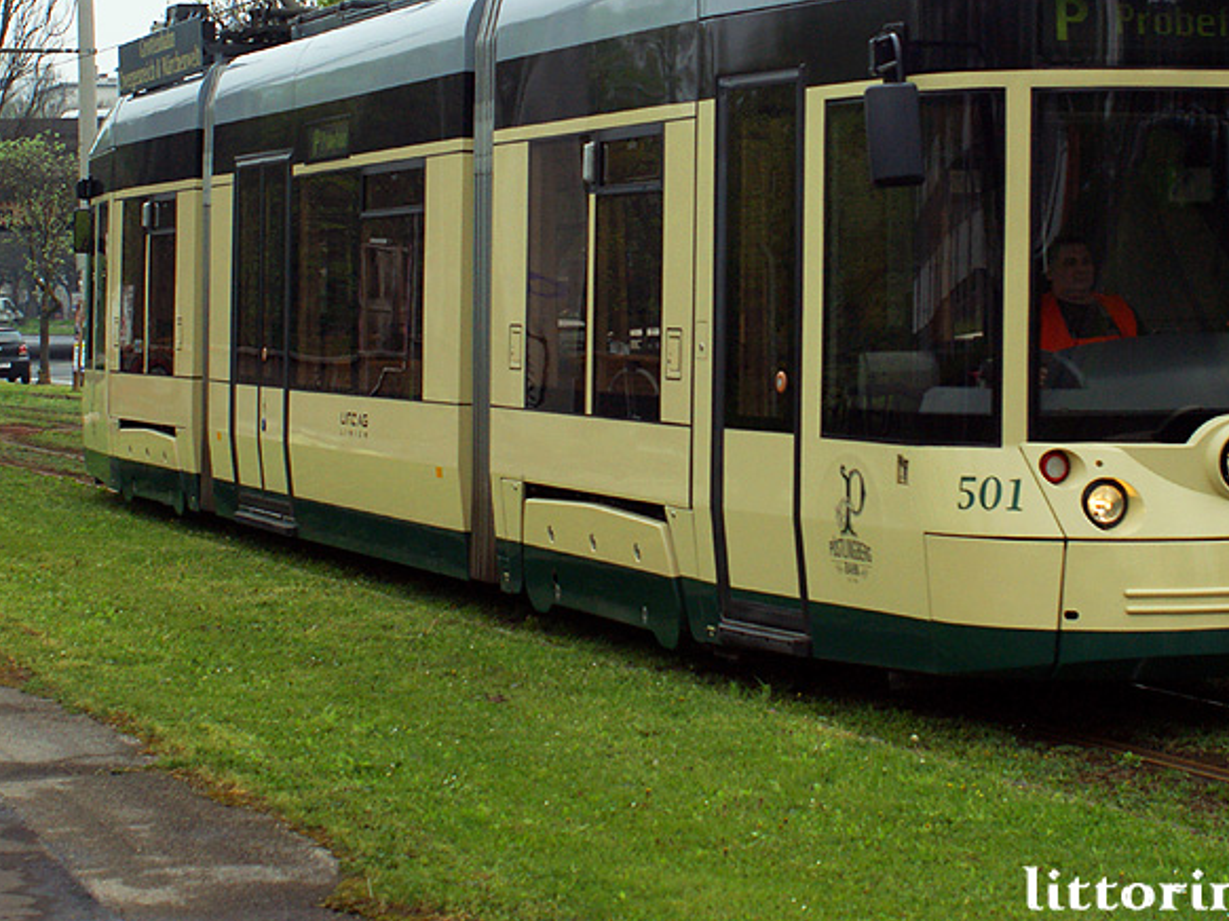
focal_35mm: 89
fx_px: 3153
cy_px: 220
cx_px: 798
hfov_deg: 22.0
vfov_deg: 16.5
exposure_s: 1/500
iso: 400
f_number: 6.3
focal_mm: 35
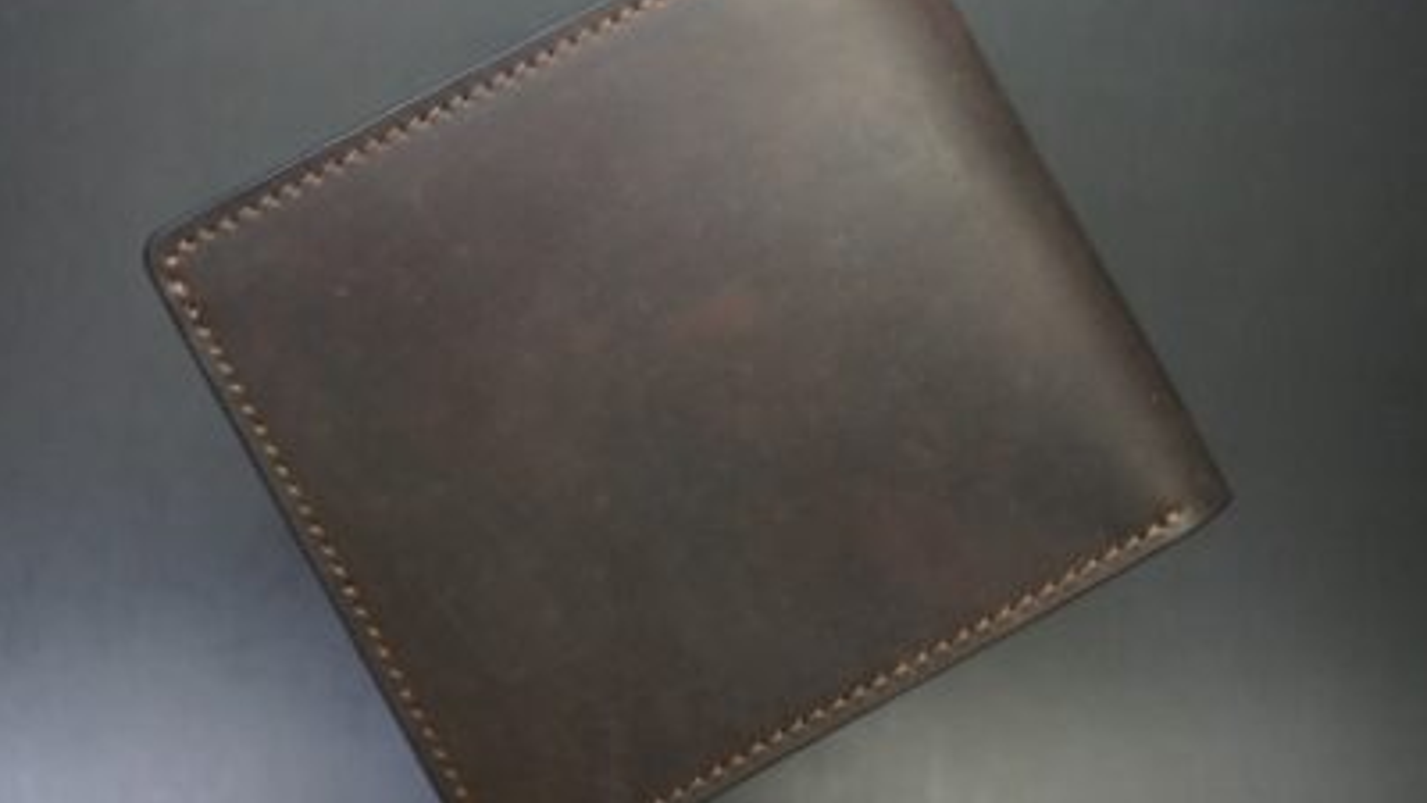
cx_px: 712
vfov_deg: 19.7
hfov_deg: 34.4
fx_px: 2308
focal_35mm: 61
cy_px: 327
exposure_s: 1/60
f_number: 5.6
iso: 3200
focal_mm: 38
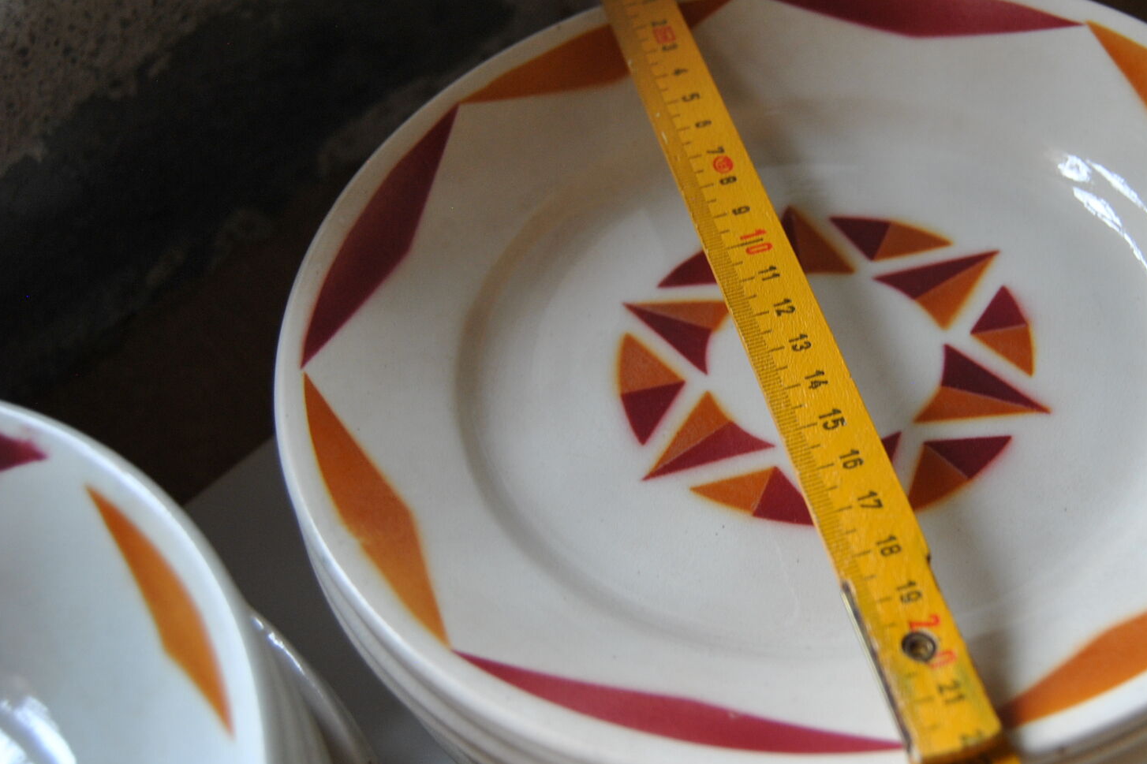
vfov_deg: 28.1
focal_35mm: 48
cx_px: 732
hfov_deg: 40.8
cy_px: 403
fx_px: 1529
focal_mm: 24
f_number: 3.8
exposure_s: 1/30
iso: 280
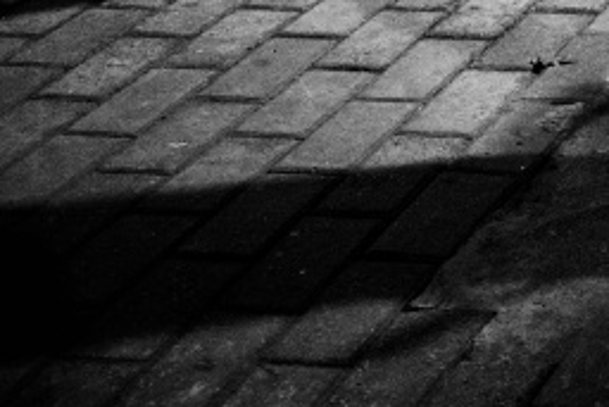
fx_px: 2217
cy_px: -524
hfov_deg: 13.0
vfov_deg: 9.5
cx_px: 1313
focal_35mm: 131
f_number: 2.8
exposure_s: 1/30
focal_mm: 18.3
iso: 2500
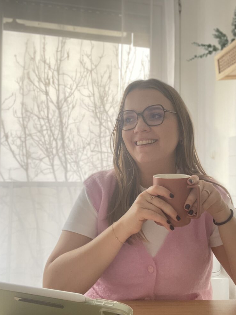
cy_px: 162
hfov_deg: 45.4
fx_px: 282
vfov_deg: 58.3
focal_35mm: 31
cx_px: 118
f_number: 2.2
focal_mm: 2.71
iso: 100
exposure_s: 1/60
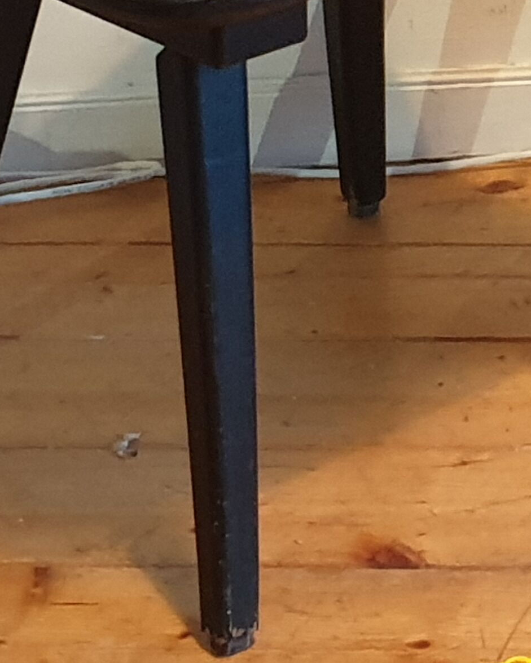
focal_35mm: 87
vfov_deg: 20.2
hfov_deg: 16.5
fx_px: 1709
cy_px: -188
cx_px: 727
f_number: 1.5
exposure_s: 1/33
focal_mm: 4.3
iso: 320
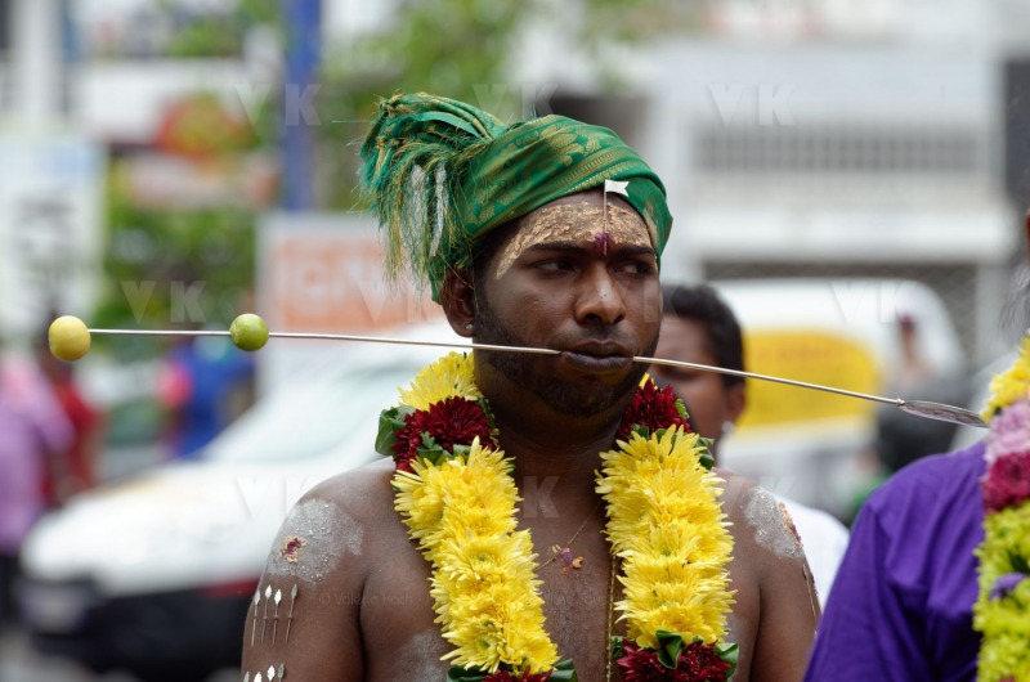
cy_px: 341
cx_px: 515
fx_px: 8566
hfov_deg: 6.9
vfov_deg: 4.6
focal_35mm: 300
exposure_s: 1/400
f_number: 6.3
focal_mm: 200
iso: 200
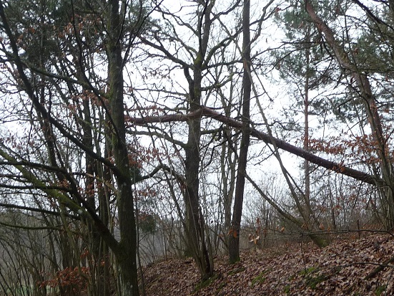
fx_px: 694
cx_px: 229
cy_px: 206
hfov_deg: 31.6
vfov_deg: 23.9
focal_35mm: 61
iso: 100
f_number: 3.3
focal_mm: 4.7
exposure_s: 1/60
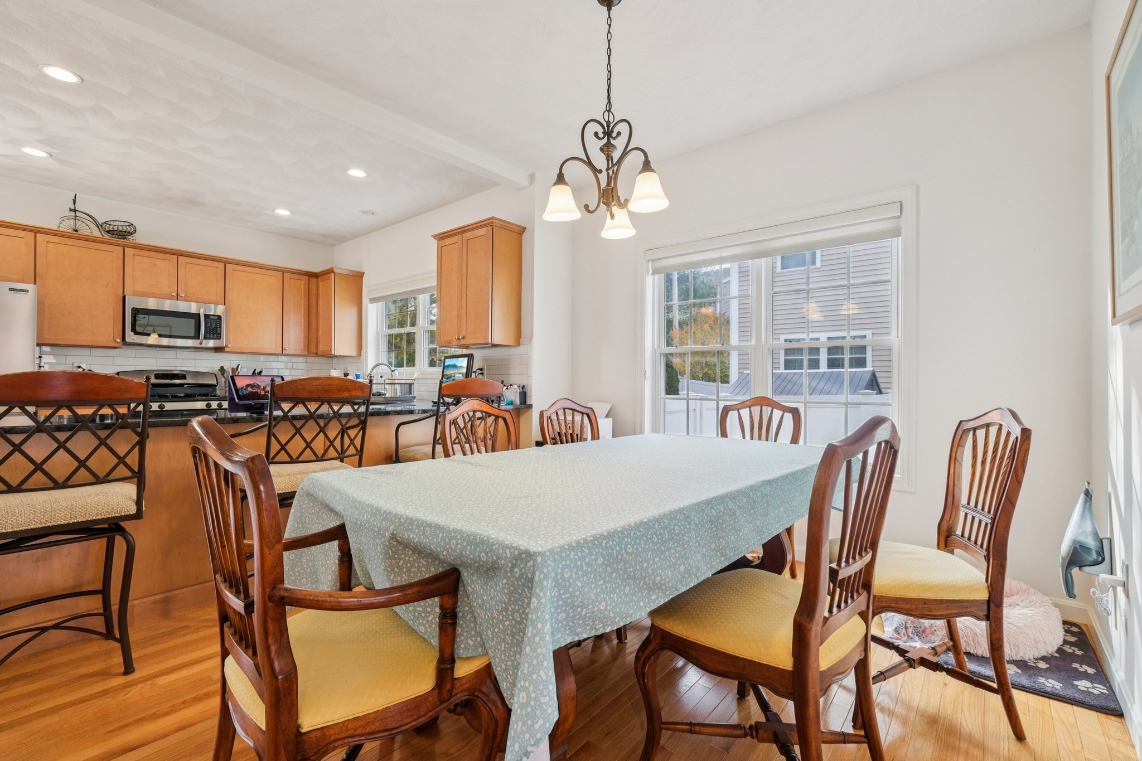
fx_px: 476
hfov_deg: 100.4
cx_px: 571
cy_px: 380
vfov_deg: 77.3
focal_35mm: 15
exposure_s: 1/30
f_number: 5.6
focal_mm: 10
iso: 320
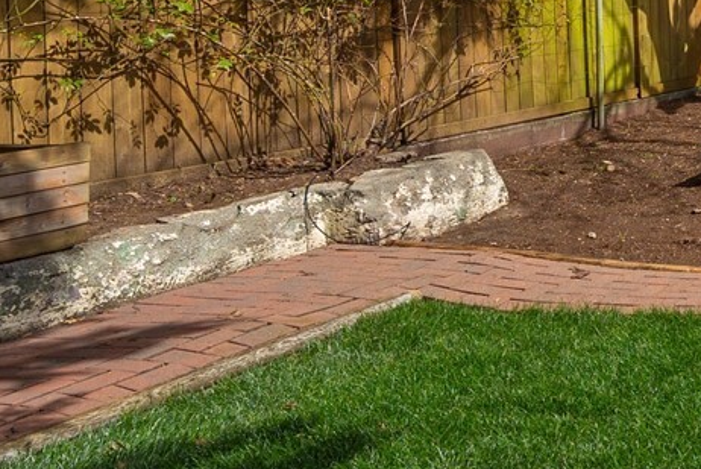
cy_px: -32
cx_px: 1274
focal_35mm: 55
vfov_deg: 23.3
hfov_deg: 21.8
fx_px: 1072
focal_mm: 15
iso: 80
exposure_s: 1/60
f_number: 7.1
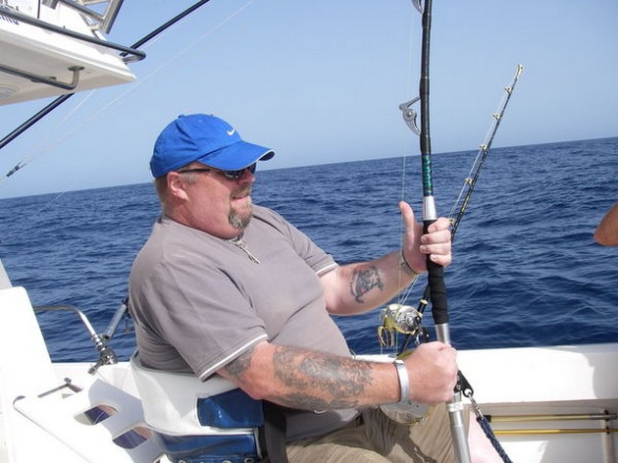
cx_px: 309
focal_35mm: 38
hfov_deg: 49.0
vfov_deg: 37.7
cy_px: 232
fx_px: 678
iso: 80
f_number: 6.6
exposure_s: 1/250
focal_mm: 6.3
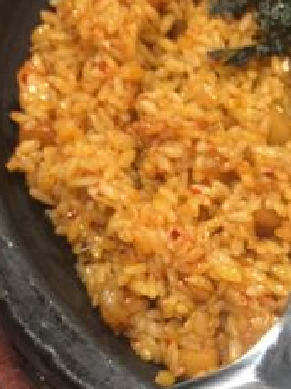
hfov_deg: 16.2
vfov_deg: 22.3
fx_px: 987
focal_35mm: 88
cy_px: 205
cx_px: 339
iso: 100
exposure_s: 1/10
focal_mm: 4.15
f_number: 2.2
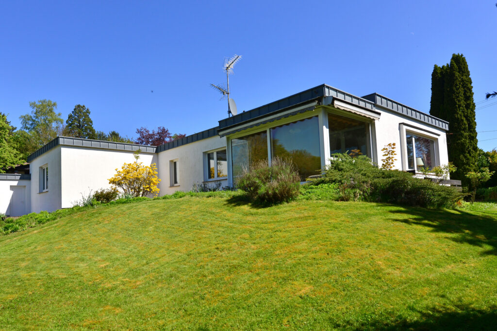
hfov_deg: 84.0
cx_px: 248
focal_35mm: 20
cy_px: 166
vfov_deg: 61.9
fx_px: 276
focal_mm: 20
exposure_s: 1/400
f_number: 10
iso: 200
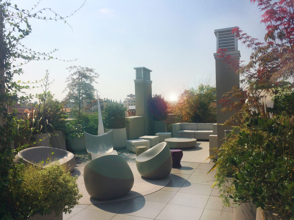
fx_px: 246
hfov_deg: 61.7
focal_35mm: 29
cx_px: 147
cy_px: 110
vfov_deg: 48.2
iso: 32
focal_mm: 4.15
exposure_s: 1/5128
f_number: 2.2
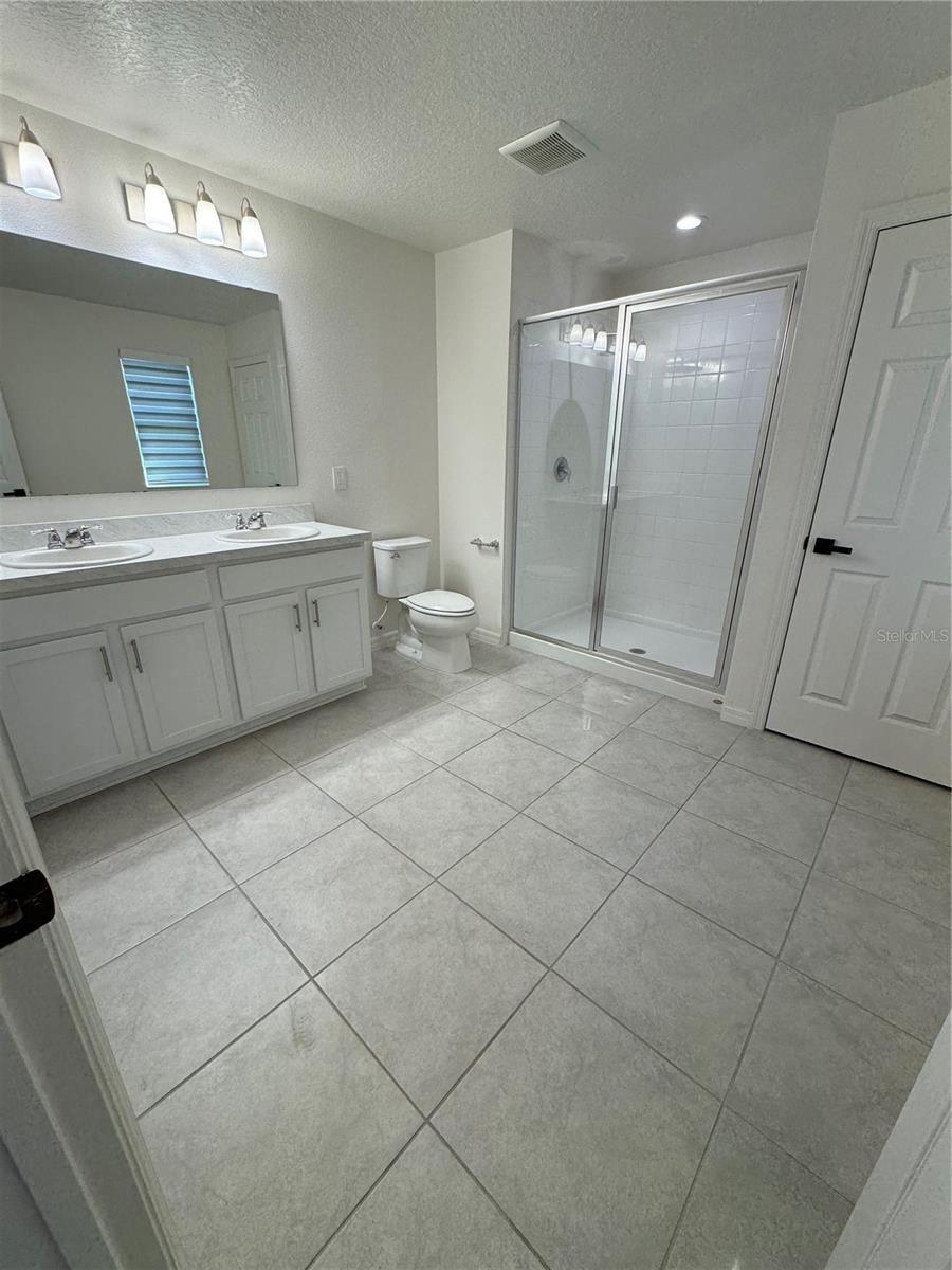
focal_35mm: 14
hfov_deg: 85.7
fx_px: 513
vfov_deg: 102.1
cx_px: 476
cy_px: 635
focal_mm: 2.22
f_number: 2.2
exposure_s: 1/120
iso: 64
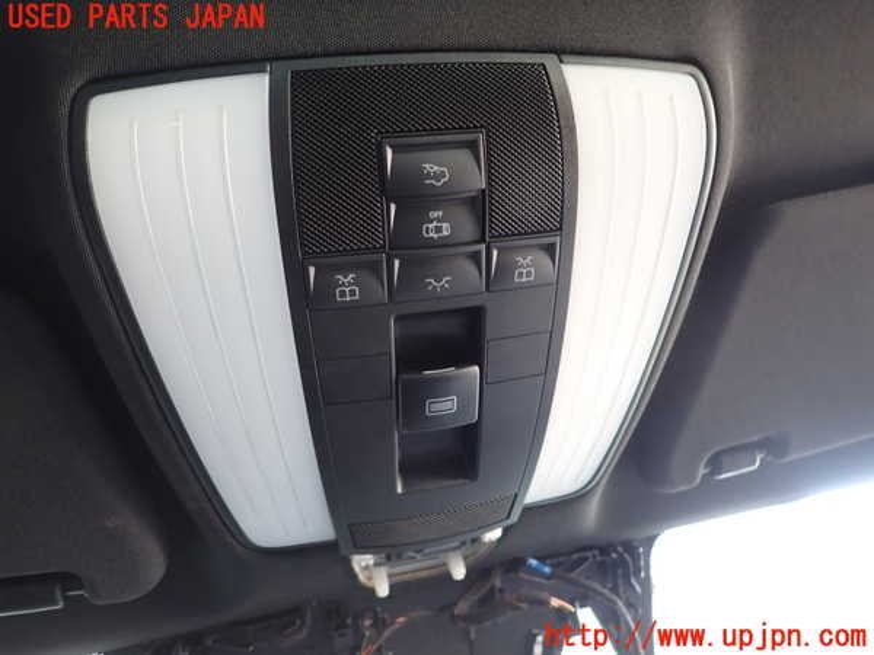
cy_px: 328
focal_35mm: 25
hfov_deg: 69.4
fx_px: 631
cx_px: 437
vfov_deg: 54.9
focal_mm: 4.5
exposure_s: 1/30
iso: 200
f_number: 2
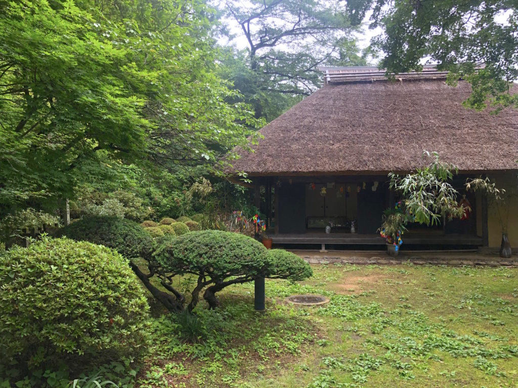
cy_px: 194
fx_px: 419
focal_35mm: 28
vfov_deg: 49.7
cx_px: 259
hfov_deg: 63.4
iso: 20
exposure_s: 1/366
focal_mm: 4
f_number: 1.8
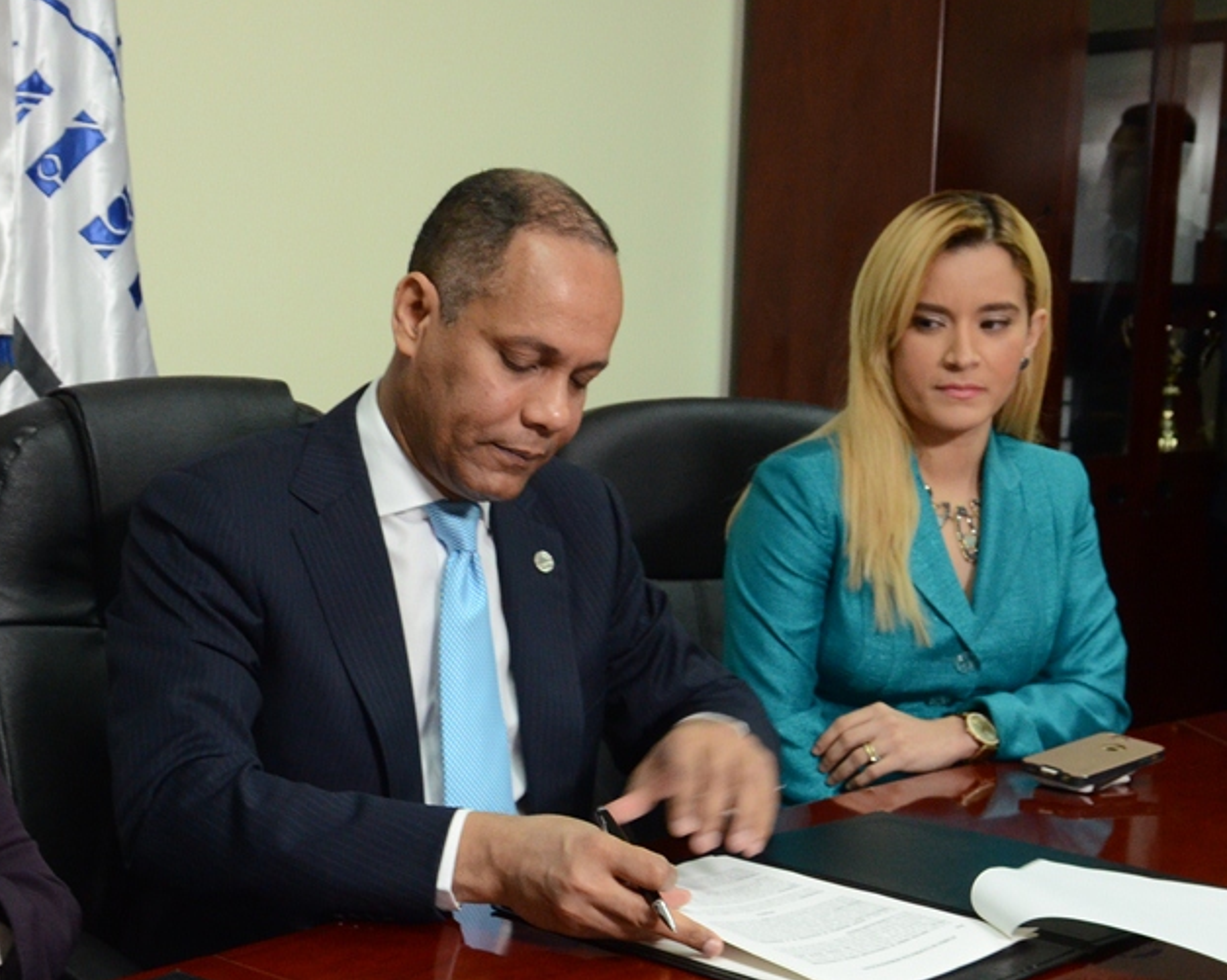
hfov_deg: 34.8
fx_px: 1887
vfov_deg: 28.9
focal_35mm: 52
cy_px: 667
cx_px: 229
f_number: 5.6
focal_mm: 20
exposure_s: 1/80
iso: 1600
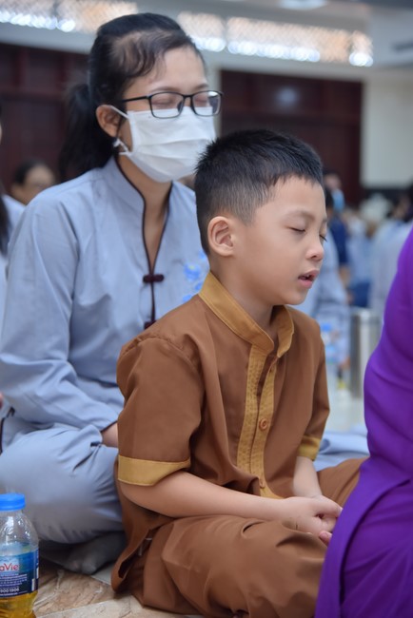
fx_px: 1289
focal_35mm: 75
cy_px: 309
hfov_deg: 18.2
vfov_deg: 27.0
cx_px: 206
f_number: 4.5
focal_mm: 75
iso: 1000
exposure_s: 1/160
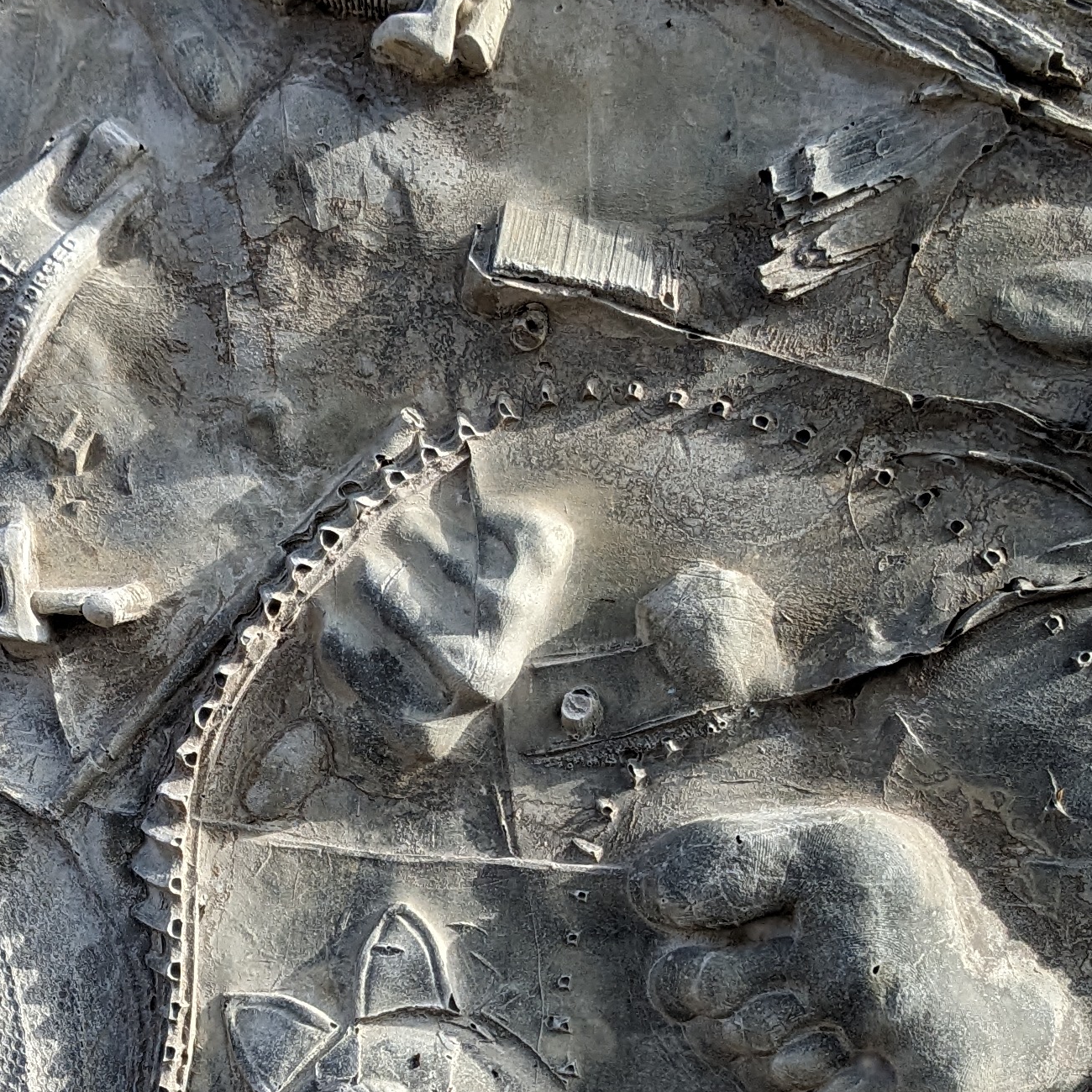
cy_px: 940
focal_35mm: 74
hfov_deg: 23.3
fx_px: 2641
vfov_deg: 22.9
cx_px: 630
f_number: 1.73
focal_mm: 4.38
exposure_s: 1/1235
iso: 49
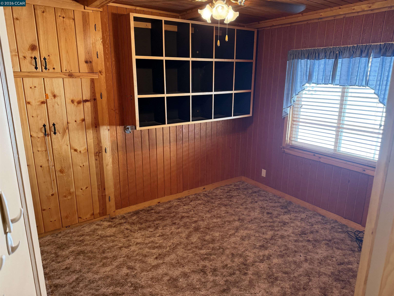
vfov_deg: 56.8
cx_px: 197
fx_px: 273
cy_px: 148
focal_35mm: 24
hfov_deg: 71.6
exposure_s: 1/60
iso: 320
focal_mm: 6.76
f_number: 1.78
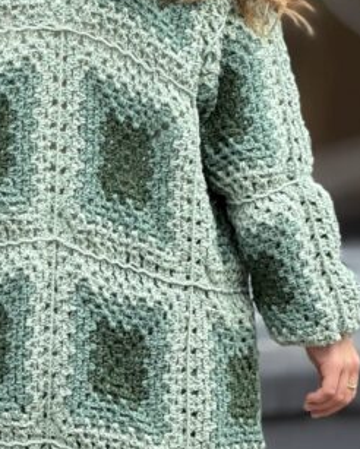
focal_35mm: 305
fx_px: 4058
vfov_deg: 6.3
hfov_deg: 5.1
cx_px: 83
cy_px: 130
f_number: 2.8
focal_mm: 15.66
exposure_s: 1/358
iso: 64
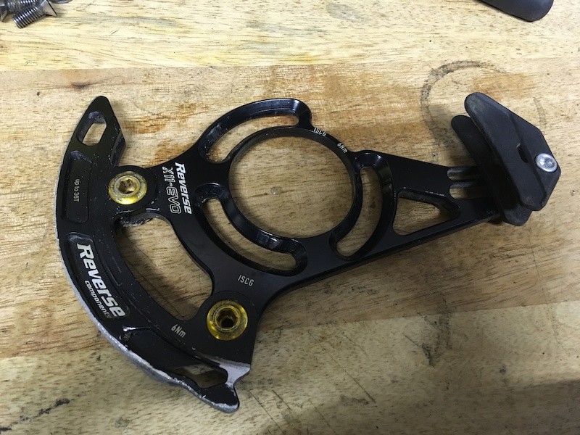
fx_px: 486
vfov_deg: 48.2
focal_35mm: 29
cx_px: 290
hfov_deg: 61.7
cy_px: 218
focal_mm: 4.15
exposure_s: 1/20
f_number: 2.2
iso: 200
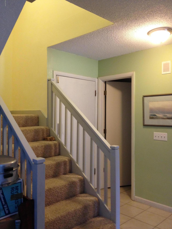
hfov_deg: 40.7
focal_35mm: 35
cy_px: 114
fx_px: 232
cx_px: 86
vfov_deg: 52.6
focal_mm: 4.28
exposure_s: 1/20
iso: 200
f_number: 2.4
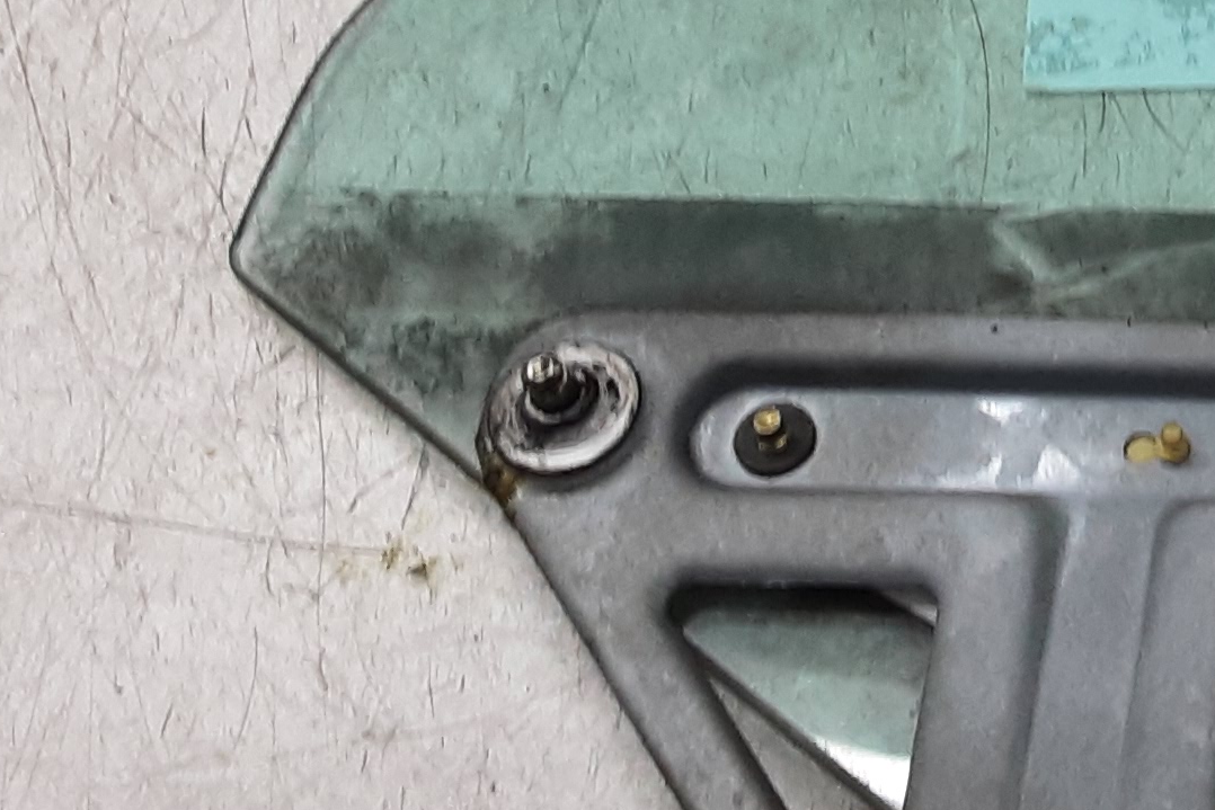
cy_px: -15
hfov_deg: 21.9
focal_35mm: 85
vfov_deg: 15.8
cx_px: 1518
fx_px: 2869
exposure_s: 1/50
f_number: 1.9
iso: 80
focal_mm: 2.91
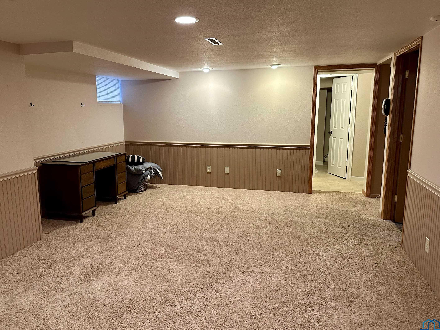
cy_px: 164
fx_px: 330
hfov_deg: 67.2
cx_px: 206
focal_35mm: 26
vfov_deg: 53.1
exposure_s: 1/60
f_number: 1.78
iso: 400
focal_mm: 6.86
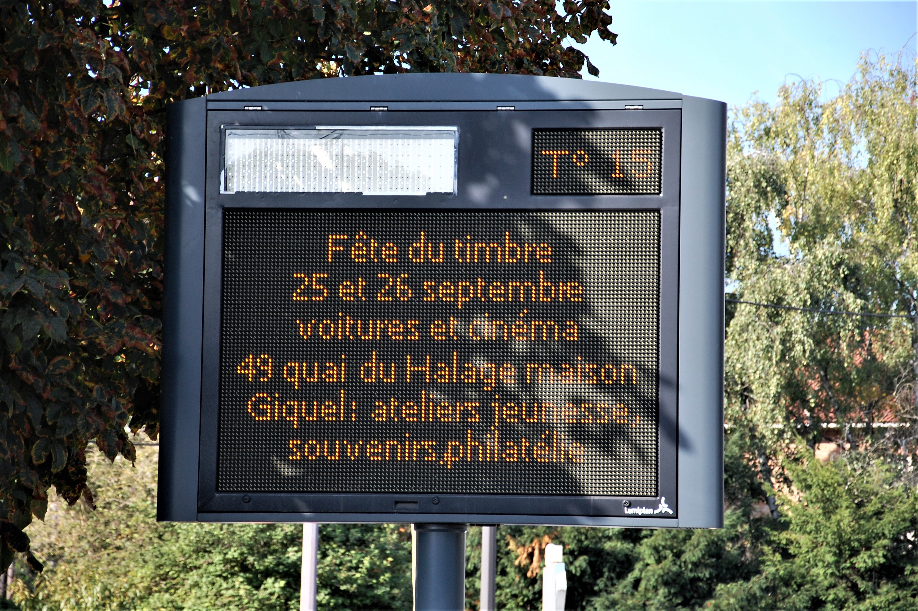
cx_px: 459
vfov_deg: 10.1
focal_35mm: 135
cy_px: 306
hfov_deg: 15.2
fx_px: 3439
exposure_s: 1/400
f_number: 5.6
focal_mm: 90
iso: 400
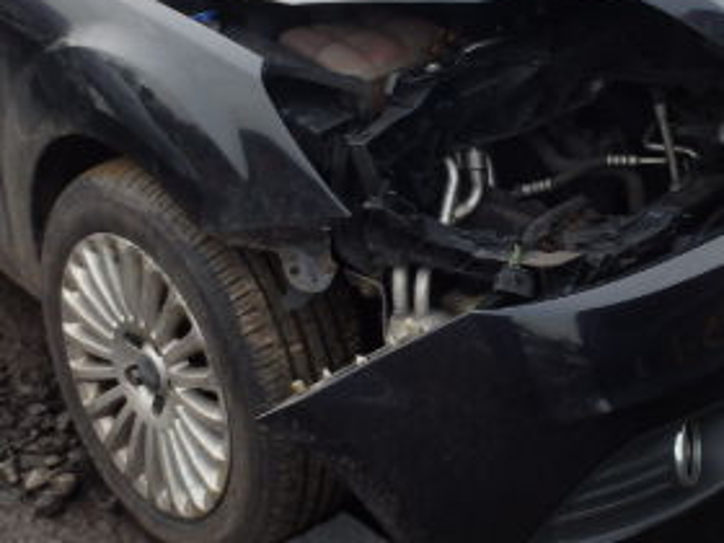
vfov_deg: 22.6
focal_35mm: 64
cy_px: 109
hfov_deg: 30.1
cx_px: 455
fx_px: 1339
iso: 125
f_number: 3.9
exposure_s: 1/100
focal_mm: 5
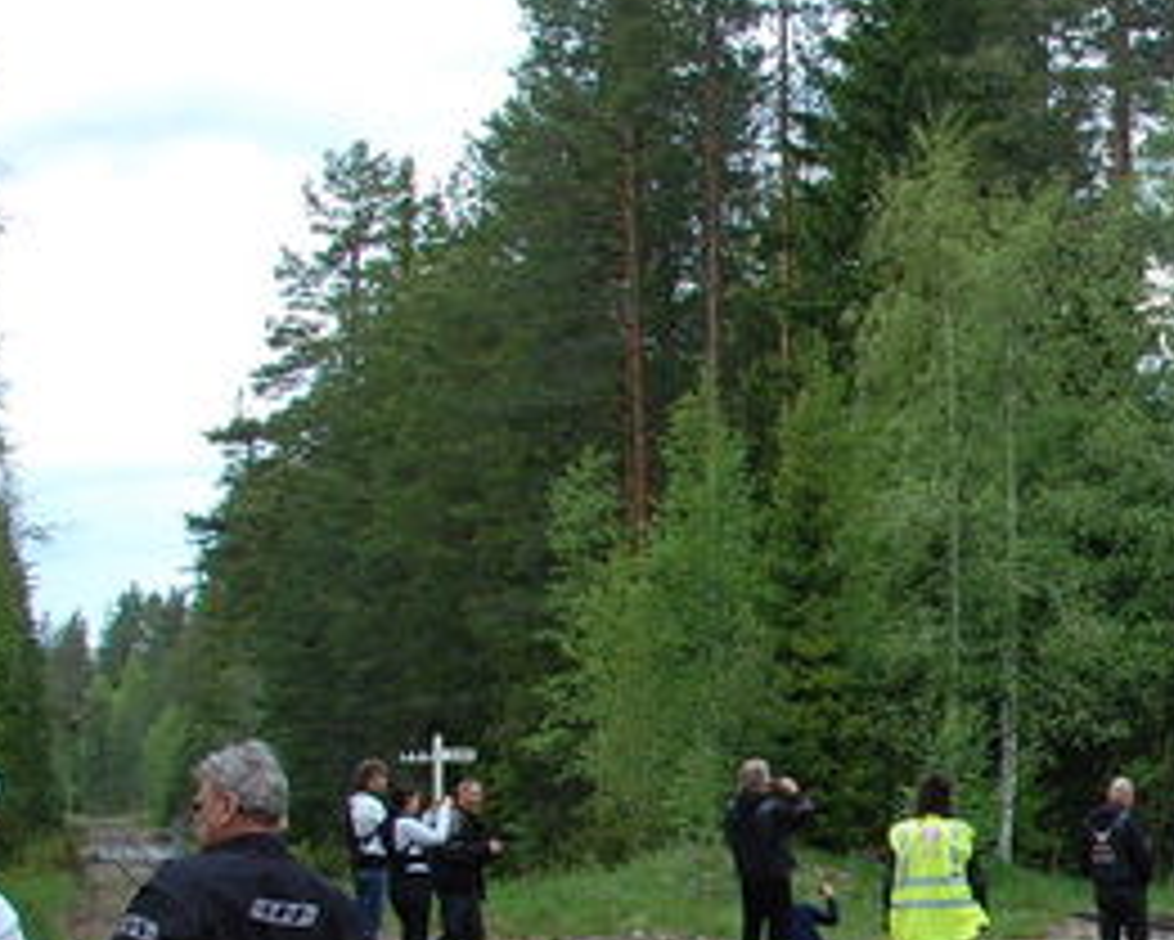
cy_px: 762
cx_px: 1550
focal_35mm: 150
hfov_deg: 12.4
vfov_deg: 10.2
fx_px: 5229
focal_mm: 35
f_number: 6.3
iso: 200
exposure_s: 1/160
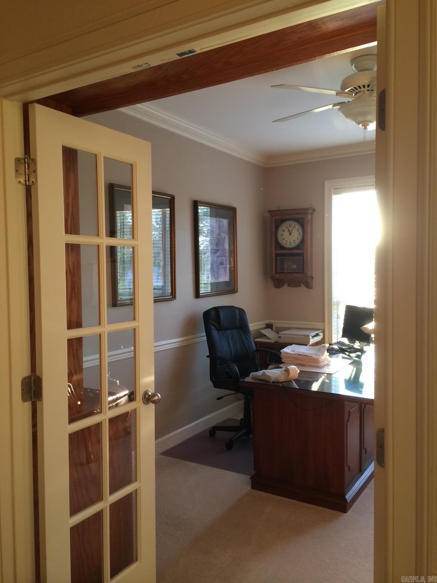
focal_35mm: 30
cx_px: 218
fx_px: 505
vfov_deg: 60.0
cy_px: 292
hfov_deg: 46.8
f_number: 2.2
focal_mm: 4.12
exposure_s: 1/30
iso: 100
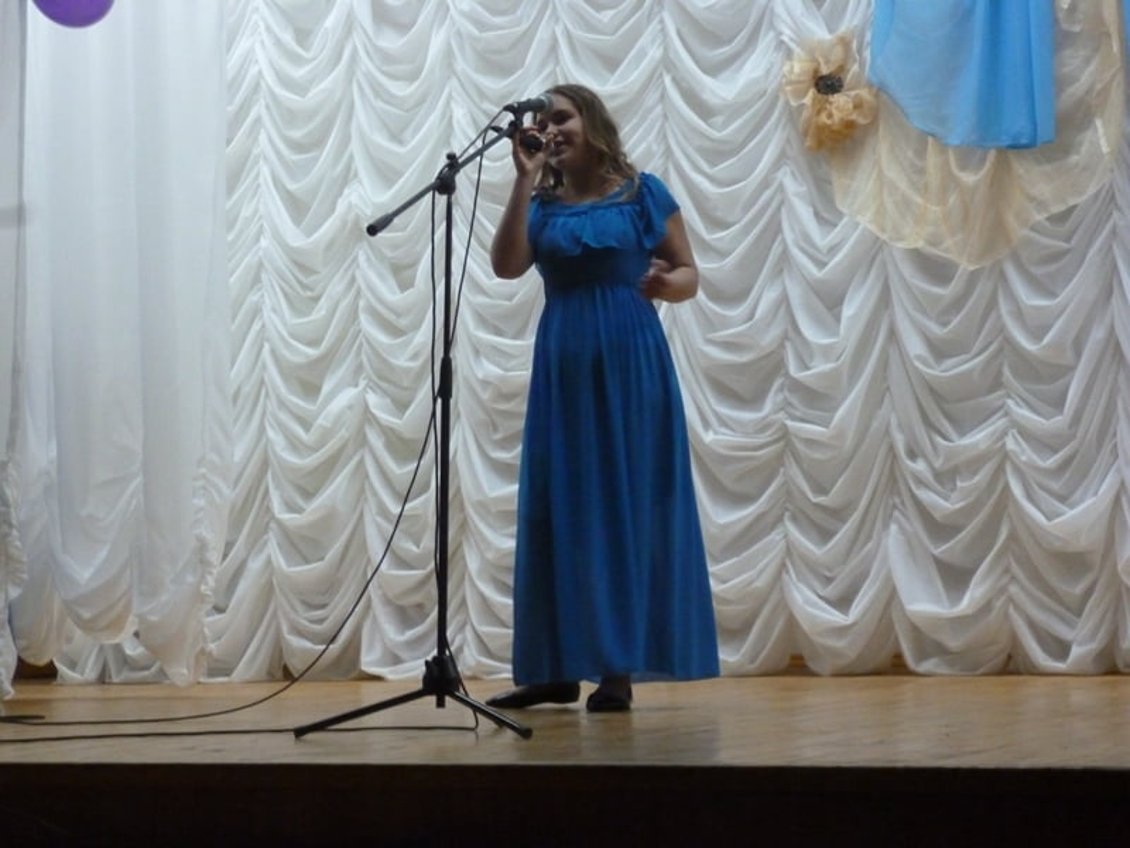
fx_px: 2840
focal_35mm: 87
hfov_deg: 22.5
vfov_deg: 17.0
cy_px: 424
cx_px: 565
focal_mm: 15.5
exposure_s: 1/20
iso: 800
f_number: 5.8
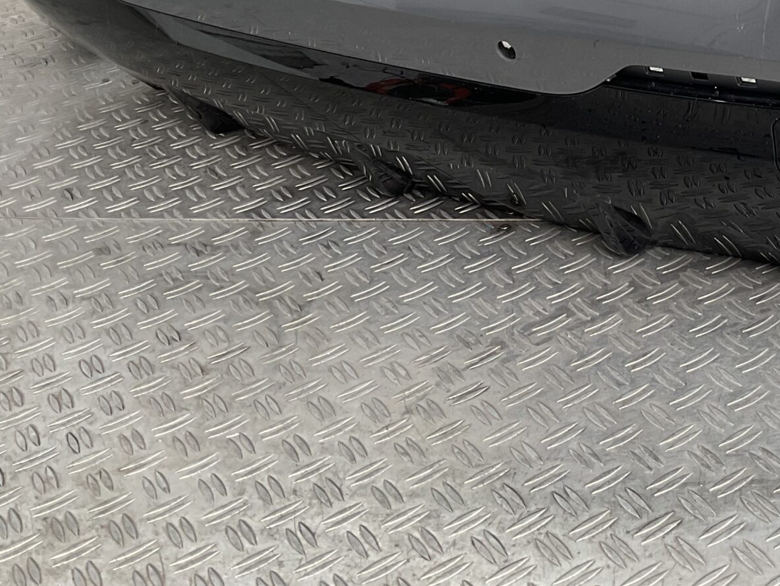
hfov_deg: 29.3
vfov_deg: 22.4
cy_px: -1
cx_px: 719
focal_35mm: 63
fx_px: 1420
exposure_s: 1/100
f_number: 1.8
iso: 16
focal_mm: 3
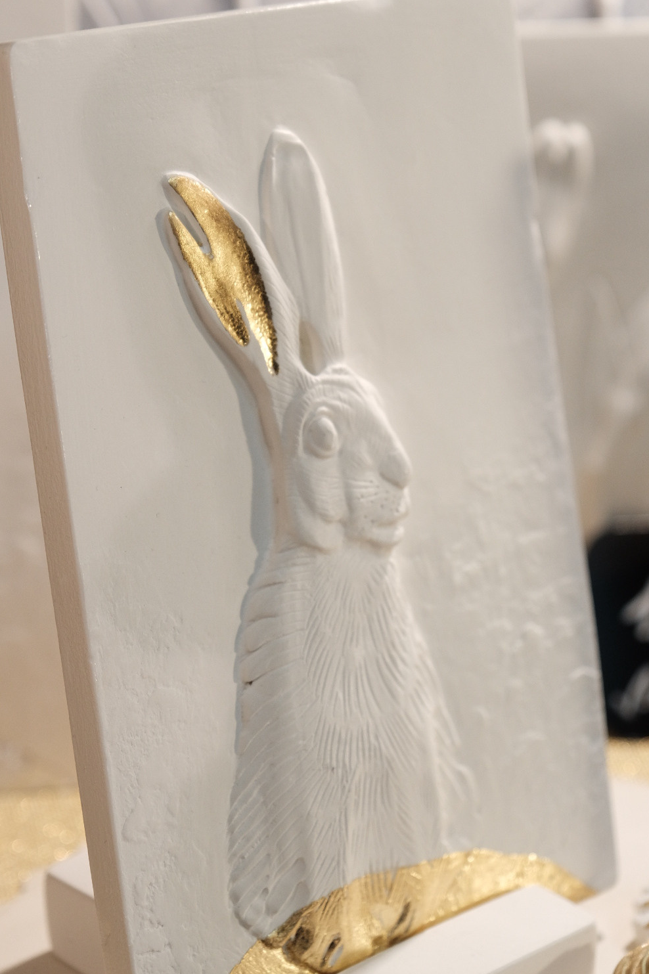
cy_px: 393
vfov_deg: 18.7
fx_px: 2949
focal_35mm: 109
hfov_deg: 12.6
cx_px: 353
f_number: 4
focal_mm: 60.8
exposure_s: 1/125
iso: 1250
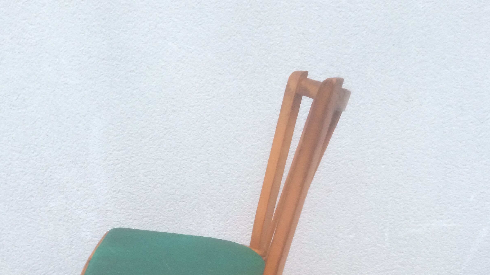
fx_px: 559
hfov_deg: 47.4
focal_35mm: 43
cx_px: 246
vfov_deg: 25.4
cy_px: 313
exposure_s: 1/33
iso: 80
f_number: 2.2
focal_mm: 4.15
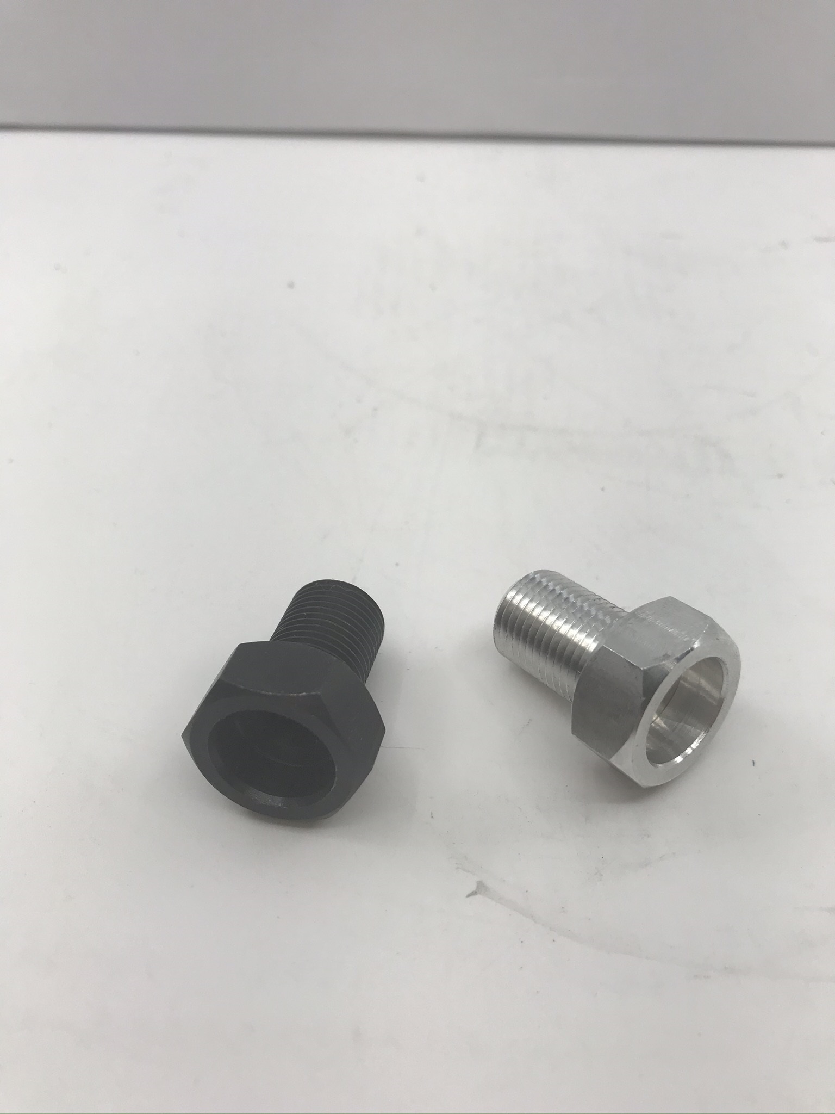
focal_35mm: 28
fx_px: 901
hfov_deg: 49.7
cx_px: 418
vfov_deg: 63.4
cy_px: 557
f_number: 1.8
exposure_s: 1/1008
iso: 20
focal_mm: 3.99
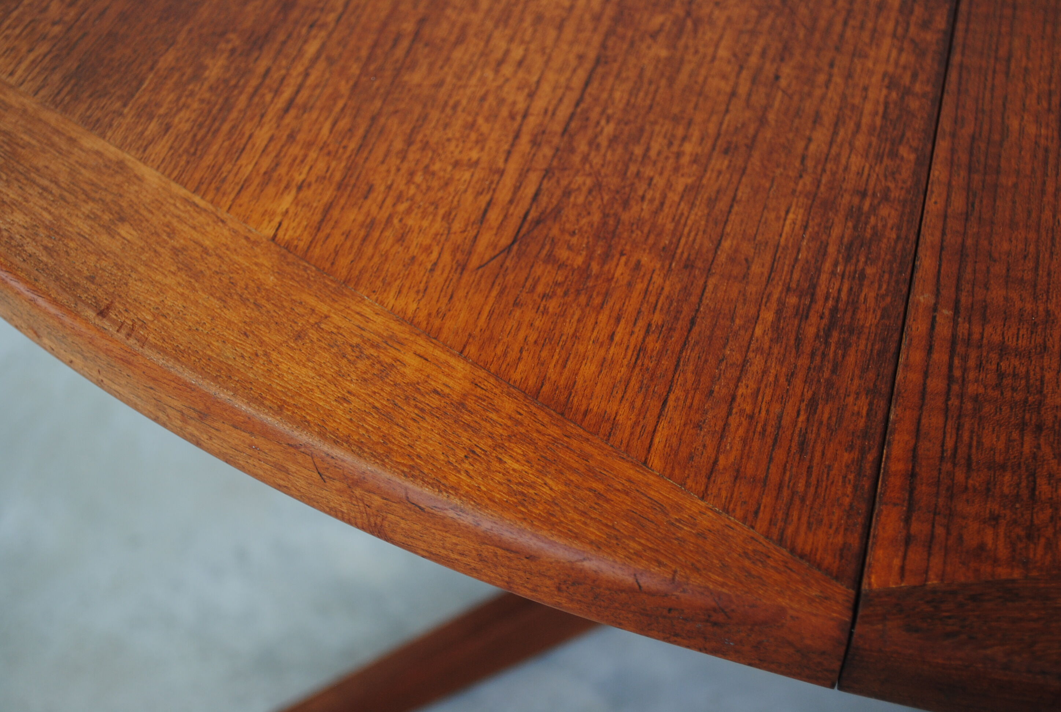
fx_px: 1550
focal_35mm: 52
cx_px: 530
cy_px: 356
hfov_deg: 37.8
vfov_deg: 25.9
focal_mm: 35
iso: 200
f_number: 5
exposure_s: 1/80
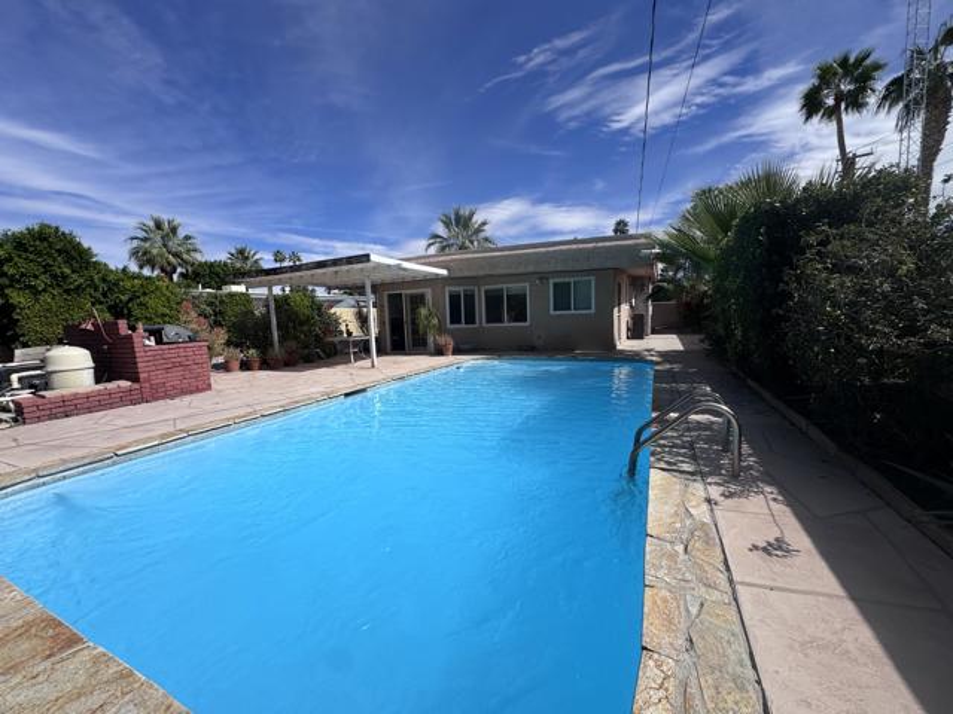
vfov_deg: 85.7
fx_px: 385
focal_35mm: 14
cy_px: 357
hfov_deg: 102.1
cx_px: 476
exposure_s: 1/3546
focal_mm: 2.22
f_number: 2.2
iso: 50
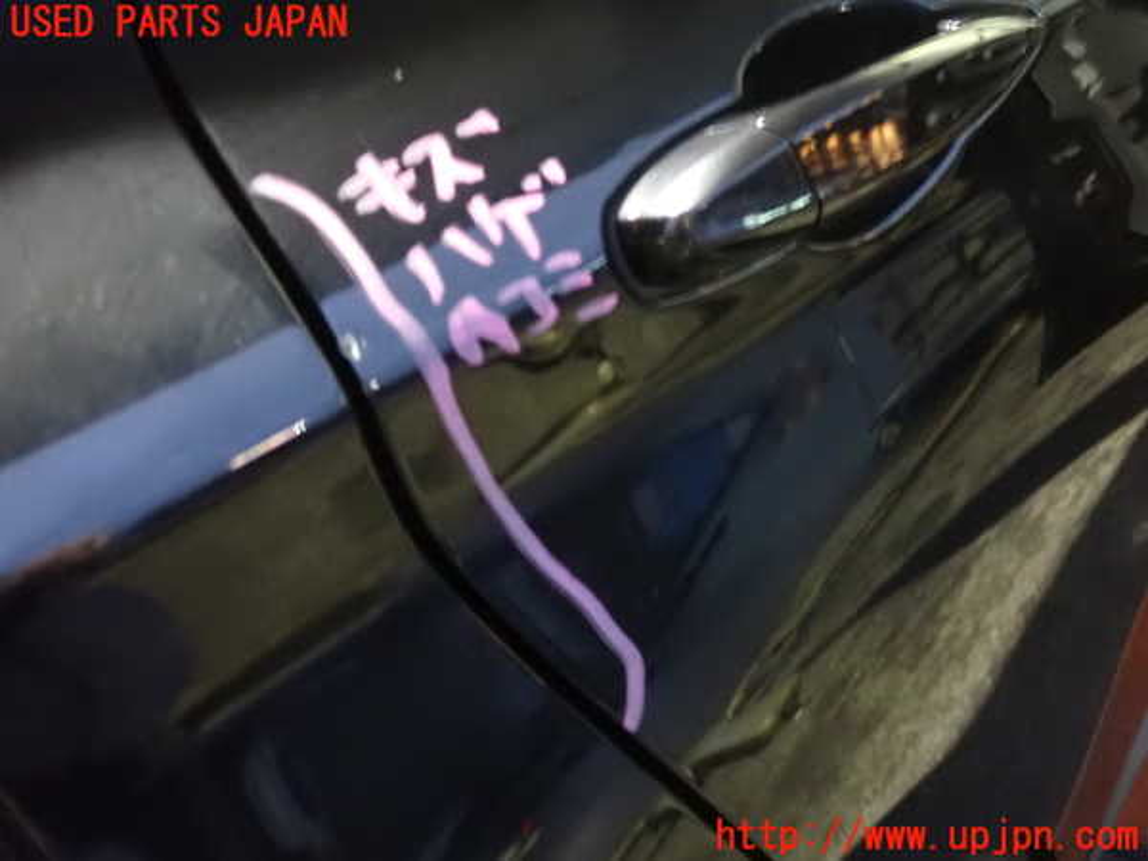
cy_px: 430
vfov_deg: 46.8
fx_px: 995
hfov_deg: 60.0
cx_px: 574
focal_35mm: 30
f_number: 2.3
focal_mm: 5.4
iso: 1600
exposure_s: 1/6
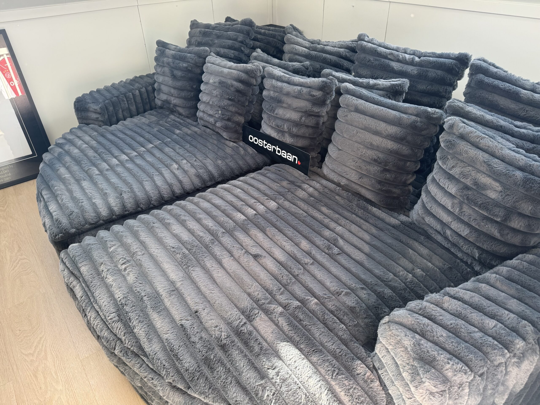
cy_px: 202
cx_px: 270
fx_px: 374
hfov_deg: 71.6
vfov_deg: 56.8
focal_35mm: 24
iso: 100
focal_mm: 6.76
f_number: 1.78
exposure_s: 1/121
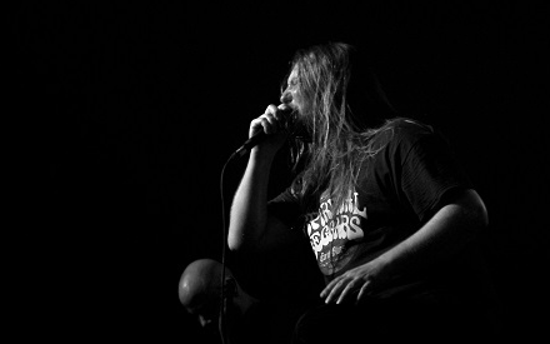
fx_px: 2039
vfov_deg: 9.6
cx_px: 304
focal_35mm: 136
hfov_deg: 15.4
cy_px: 147
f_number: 5.3
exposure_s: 1/60
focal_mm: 80
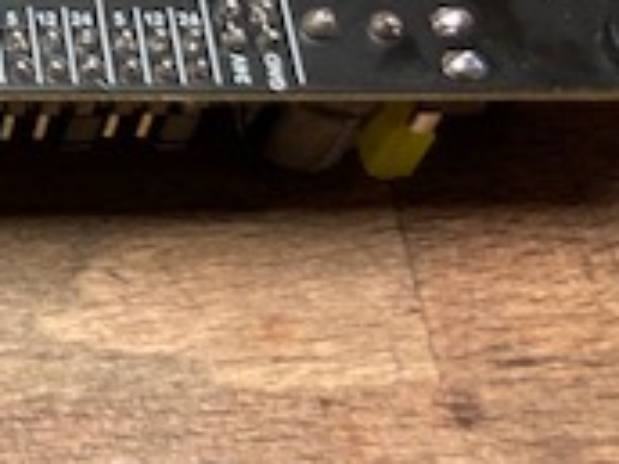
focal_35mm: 104
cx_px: -270
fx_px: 1860
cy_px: -187
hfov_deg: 17.3
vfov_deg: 13.6
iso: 200
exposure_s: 1/50
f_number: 1.8
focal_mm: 3.99
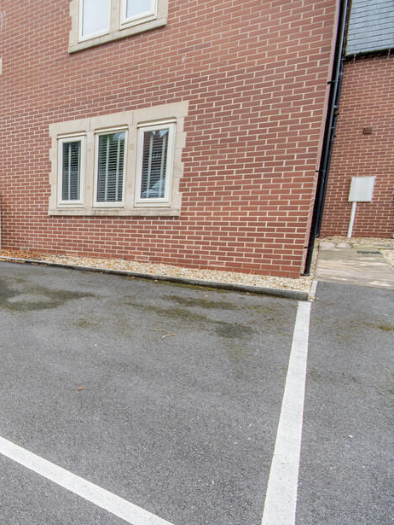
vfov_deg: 71.5
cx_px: -24
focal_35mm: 24
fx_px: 364
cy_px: 278
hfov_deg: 45.2
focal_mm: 10
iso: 100
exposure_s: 1/30
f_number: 8
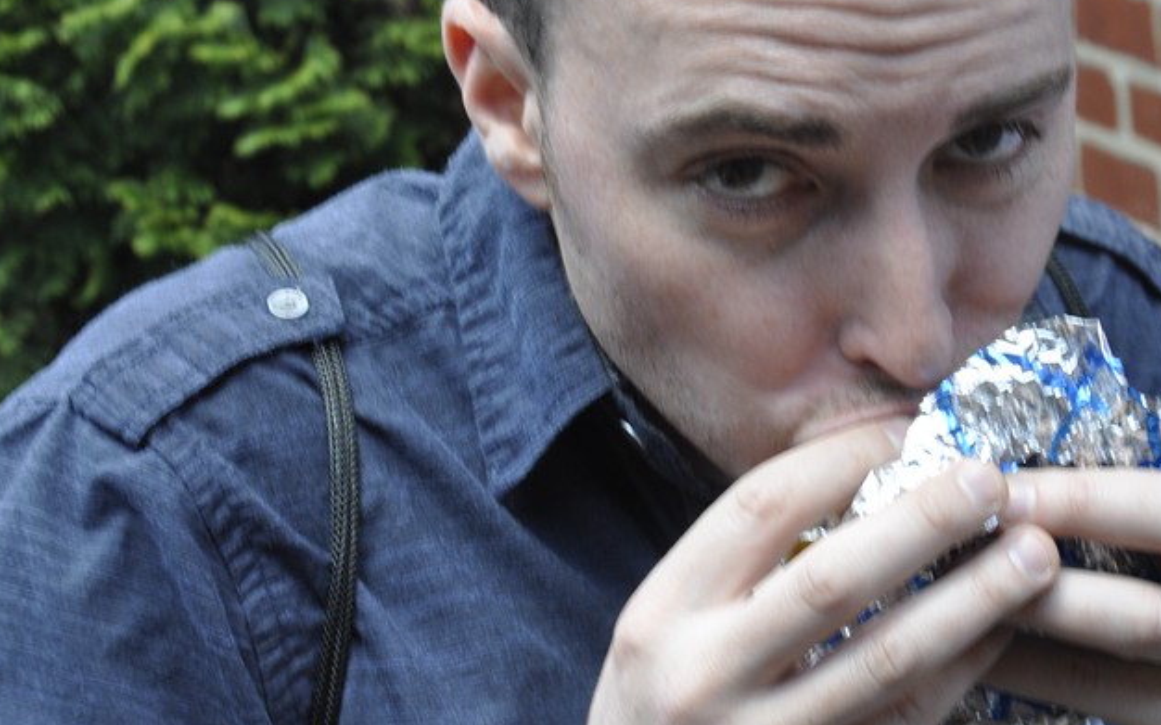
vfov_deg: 10.7
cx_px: 881
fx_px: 3860
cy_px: 321
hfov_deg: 17.0
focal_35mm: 122
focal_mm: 50
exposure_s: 1/100
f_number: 10
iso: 400
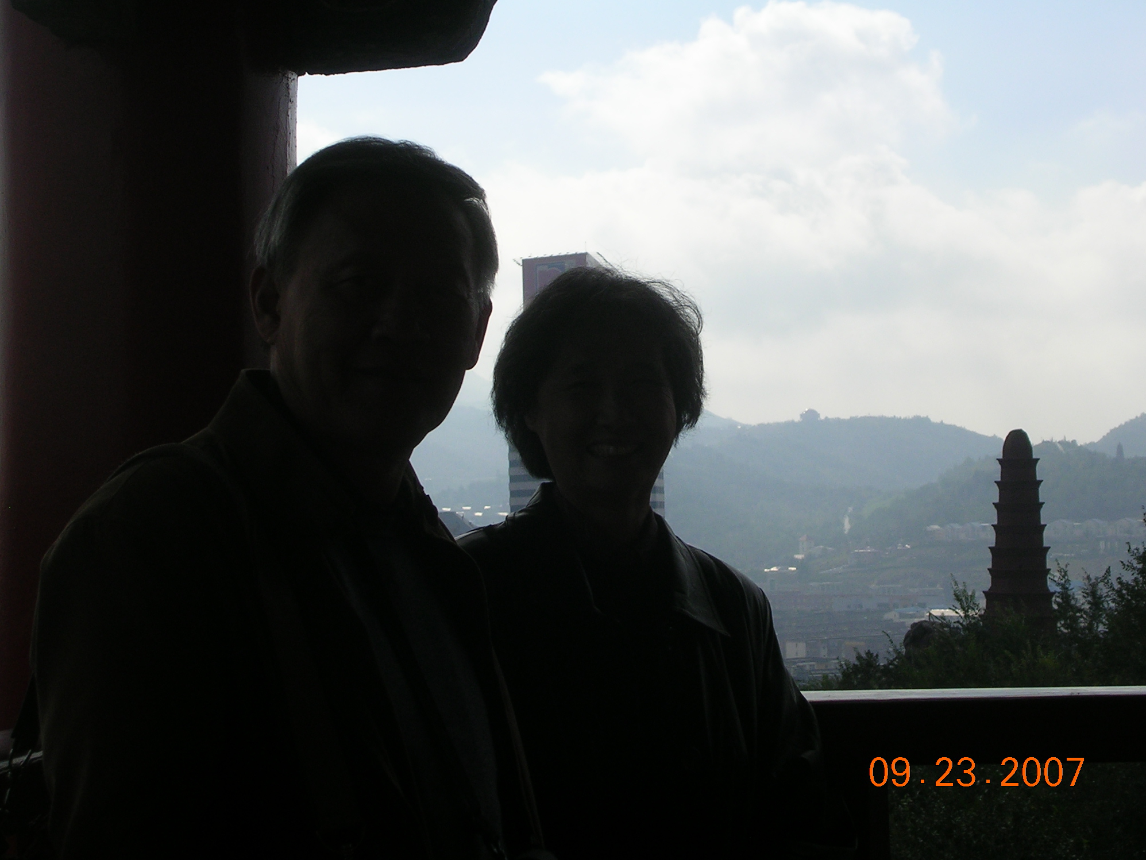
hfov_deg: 25.0
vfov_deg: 18.9
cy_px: 423
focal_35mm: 78
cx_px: 578
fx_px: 2583
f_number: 3.9
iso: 50
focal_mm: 11.5
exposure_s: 1/1500
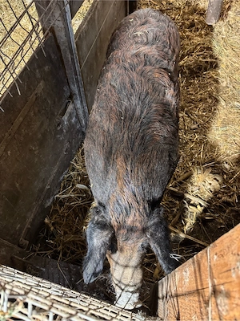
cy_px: 160
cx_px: 120
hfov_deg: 56.8
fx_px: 222
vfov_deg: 71.6
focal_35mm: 24
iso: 800
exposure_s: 1/33
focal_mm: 6.76
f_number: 1.78
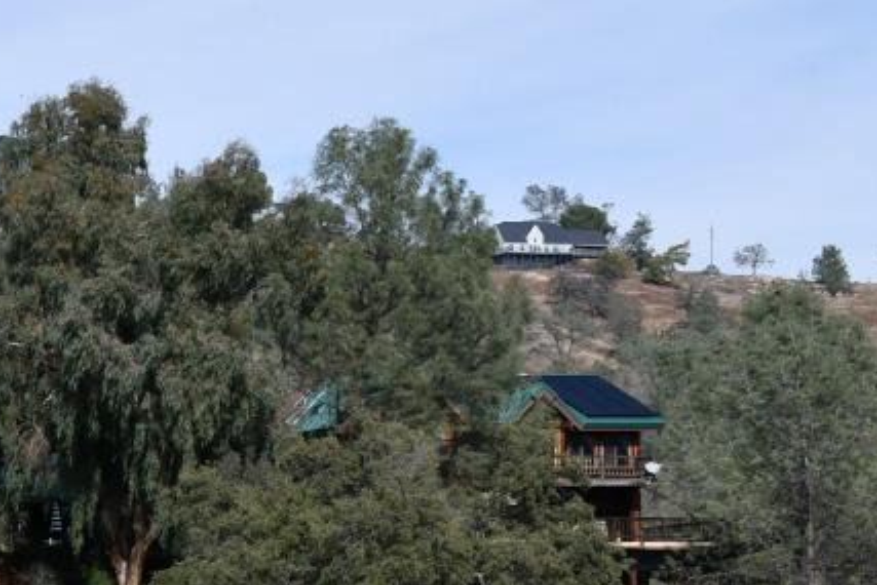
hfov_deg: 13.8
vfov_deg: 9.9
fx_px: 3338
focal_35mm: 137
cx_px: -530
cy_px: 628
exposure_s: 1/320
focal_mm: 26
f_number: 9
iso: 100
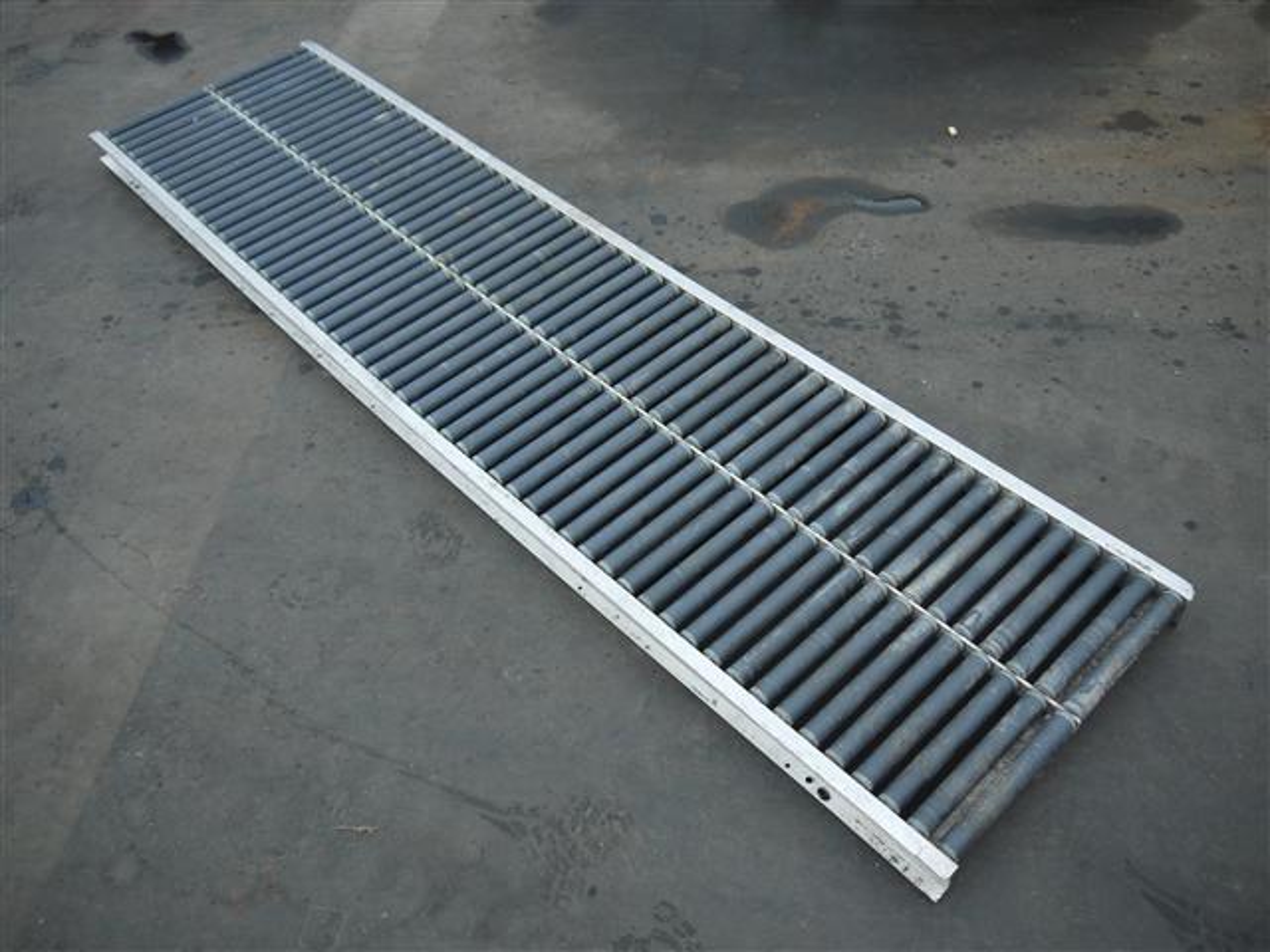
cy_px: 476
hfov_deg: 60.0
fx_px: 1101
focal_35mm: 30
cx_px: 635
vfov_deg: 46.8
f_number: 3.6
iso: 400
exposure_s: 1/80
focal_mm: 15
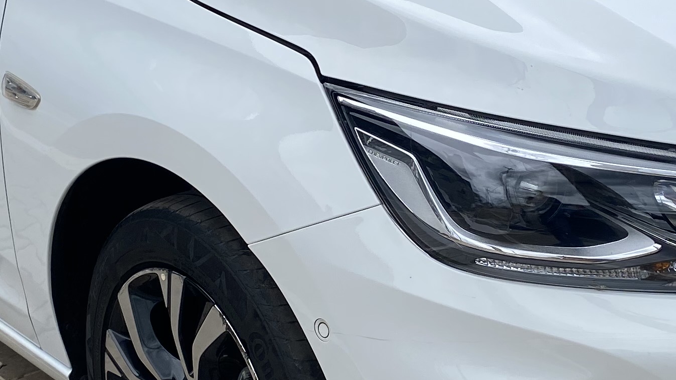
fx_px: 1524
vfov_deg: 14.2
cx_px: 442
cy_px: 164
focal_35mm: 85
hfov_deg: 24.9
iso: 32
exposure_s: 1/1838
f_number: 1.8
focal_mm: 4.25
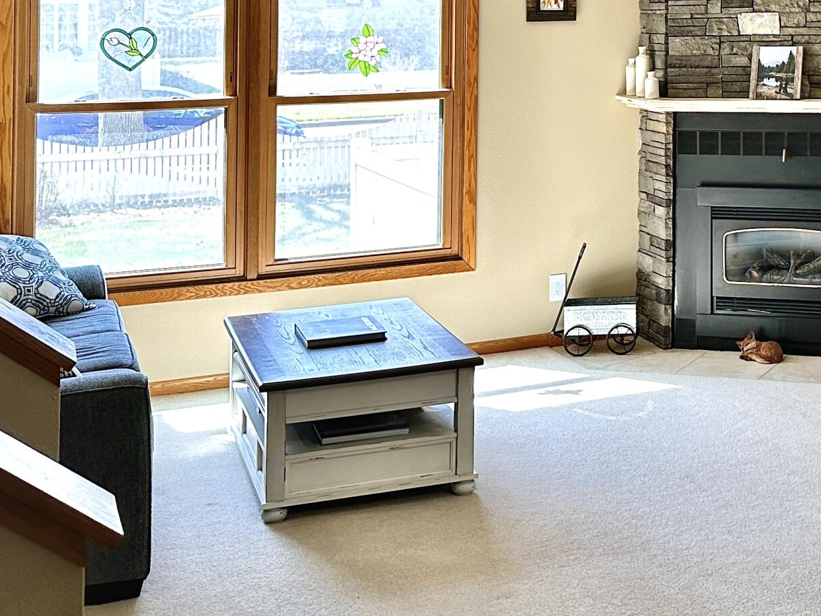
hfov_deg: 30.7
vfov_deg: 23.5
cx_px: 795
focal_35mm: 59
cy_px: -30
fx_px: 1399
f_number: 1.78
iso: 100
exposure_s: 1/129
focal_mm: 6.86
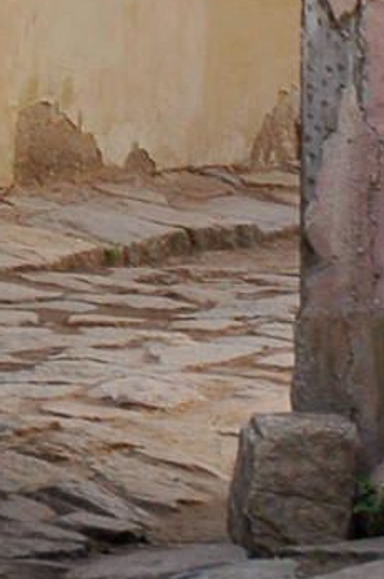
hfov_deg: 3.1
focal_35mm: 436
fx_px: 6996
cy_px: -925
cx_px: -710
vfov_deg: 4.6
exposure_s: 1/80
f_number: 5.6
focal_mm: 42
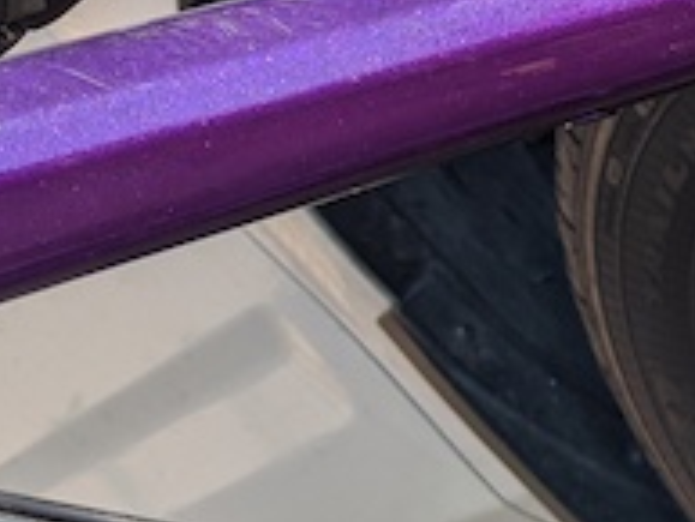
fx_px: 2250
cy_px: 342
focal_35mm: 112
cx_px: 1242
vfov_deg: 13.2
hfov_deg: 15.2
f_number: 1.73
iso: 53
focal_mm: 4.38
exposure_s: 1/1805
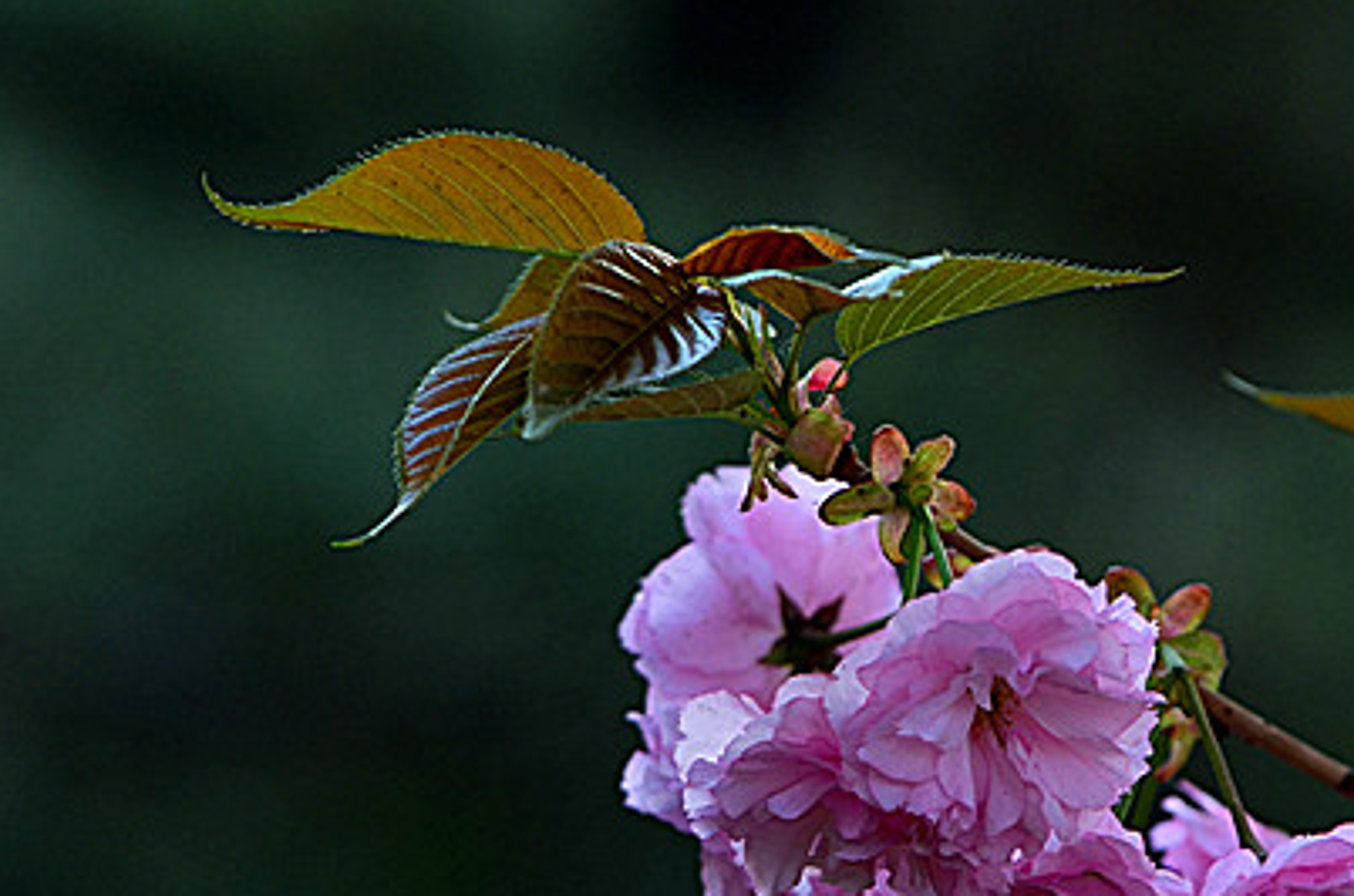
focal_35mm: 522
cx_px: 829
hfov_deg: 4.0
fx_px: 19586
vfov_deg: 2.6
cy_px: 608
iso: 200
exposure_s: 1/50
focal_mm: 175
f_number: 4
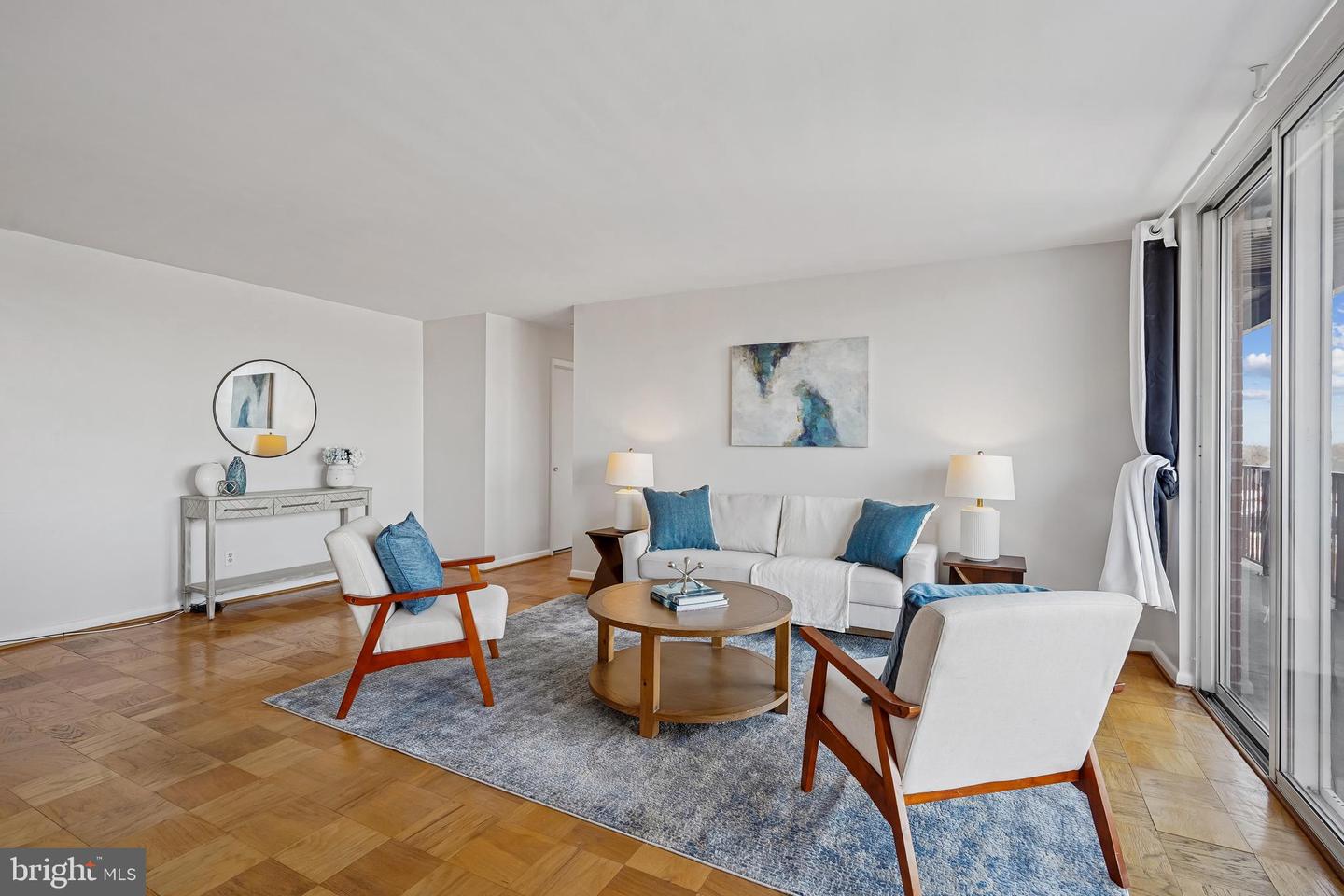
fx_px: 597
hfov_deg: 96.7
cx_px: 672
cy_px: 448
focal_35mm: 16
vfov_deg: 73.7
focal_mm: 16
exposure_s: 1/20
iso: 200
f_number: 8
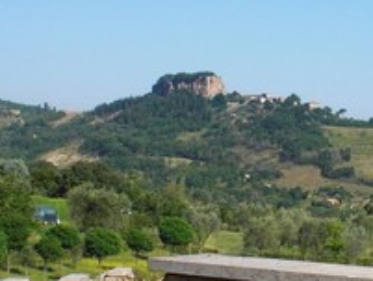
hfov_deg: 18.6
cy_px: 273
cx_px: 321
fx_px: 1121
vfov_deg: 14.1
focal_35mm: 104
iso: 64
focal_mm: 6.3
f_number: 5.6
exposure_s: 1/320
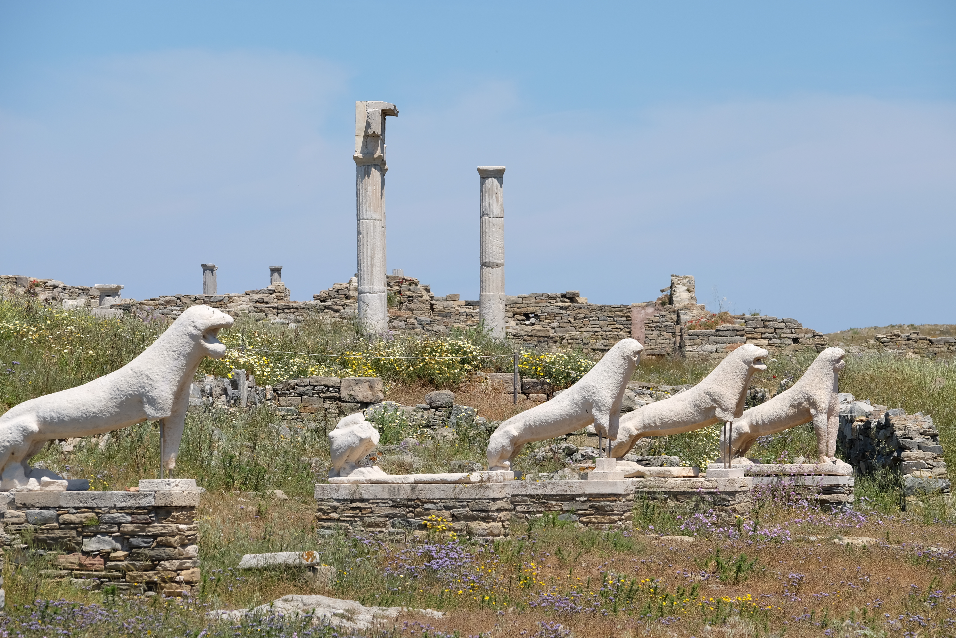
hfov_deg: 9.8
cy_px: 319
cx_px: 478
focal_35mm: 210
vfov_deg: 6.5
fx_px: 5576
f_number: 8
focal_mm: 140
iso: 200
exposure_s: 1/450
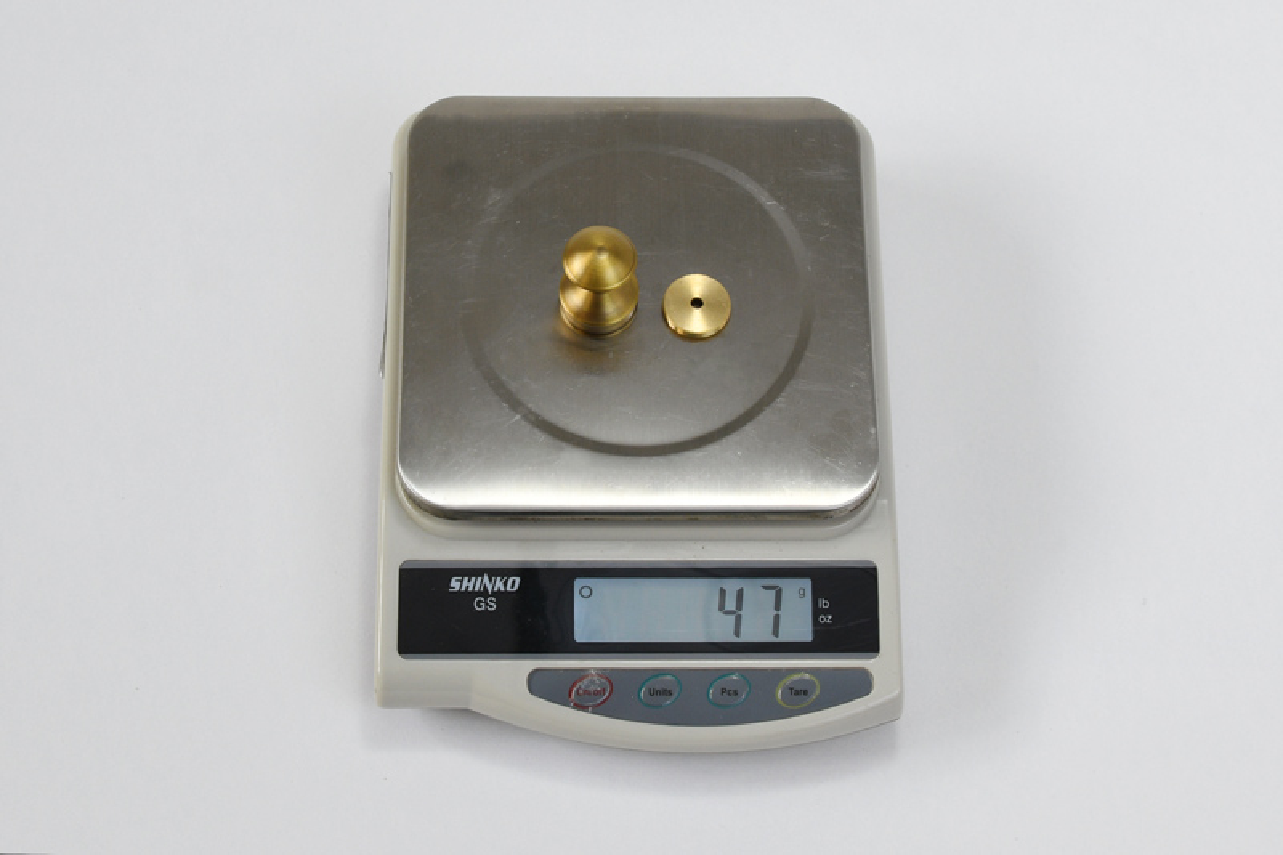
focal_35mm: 43
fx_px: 1532
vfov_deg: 31.2
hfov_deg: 45.4
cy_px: 428
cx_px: 642
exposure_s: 1/60
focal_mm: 29
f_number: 8
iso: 320
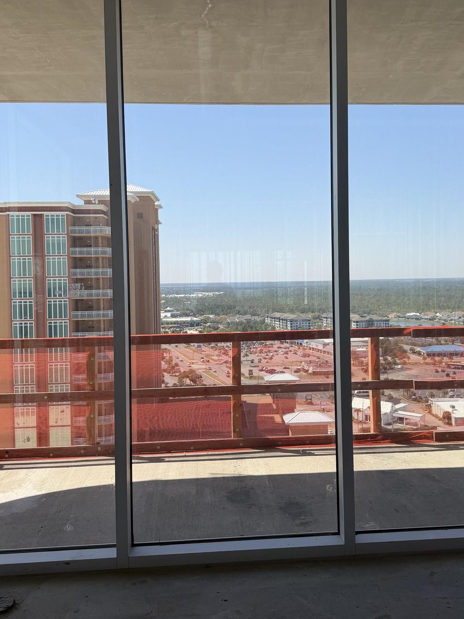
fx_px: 590
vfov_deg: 55.3
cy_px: 285
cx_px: 270
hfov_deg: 42.8
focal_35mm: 33
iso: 80
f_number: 1.78
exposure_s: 1/1250
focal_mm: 6.76
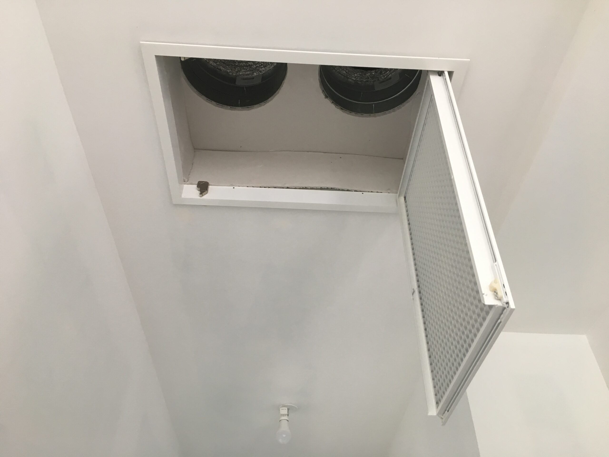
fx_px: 510
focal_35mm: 29
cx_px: 304
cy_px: 228
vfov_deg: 48.2
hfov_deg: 61.7
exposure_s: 1/33
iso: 64
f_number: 2.2
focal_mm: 4.15
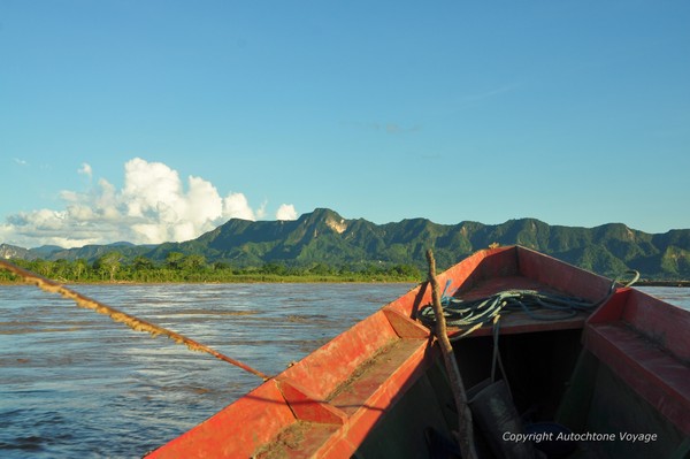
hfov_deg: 41.1
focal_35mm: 48
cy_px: 230
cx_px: 345
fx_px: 919
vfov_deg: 28.0
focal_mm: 32
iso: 200
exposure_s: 1/250
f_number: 10
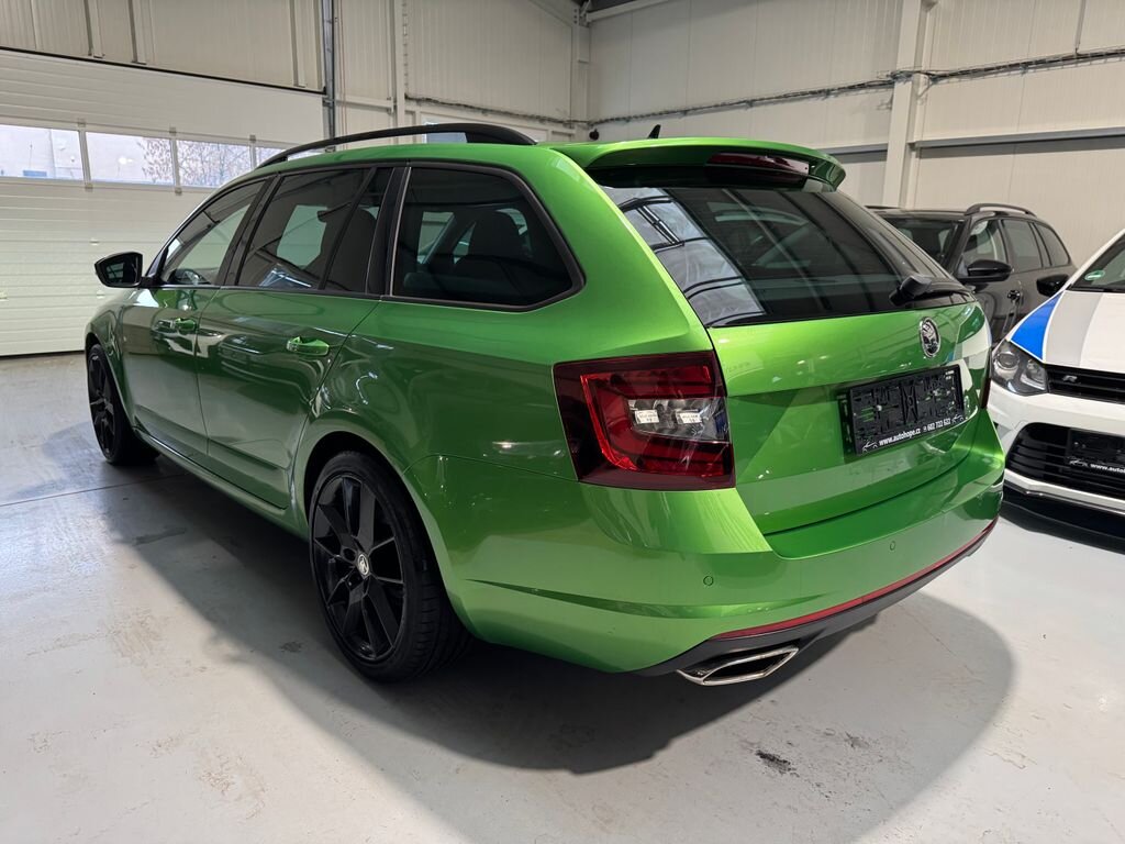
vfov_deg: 56.8
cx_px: 562
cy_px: 422
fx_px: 780
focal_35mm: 24
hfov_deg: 71.6
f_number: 1.78
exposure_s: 1/60
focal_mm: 6.76
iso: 320
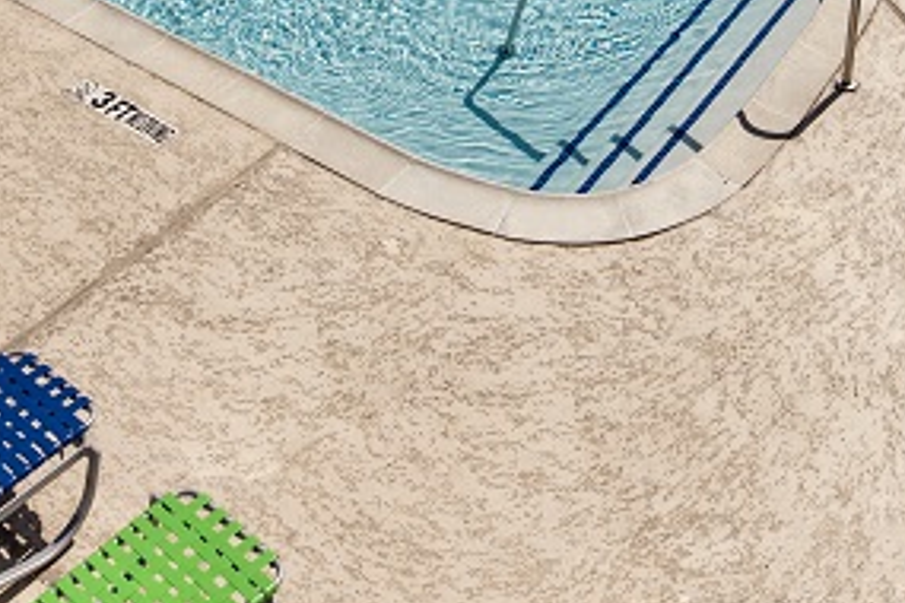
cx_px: 581
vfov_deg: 21.4
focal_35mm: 53
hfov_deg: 37.2
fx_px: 1332
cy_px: -302
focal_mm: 14
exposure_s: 1/320
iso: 64
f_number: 10
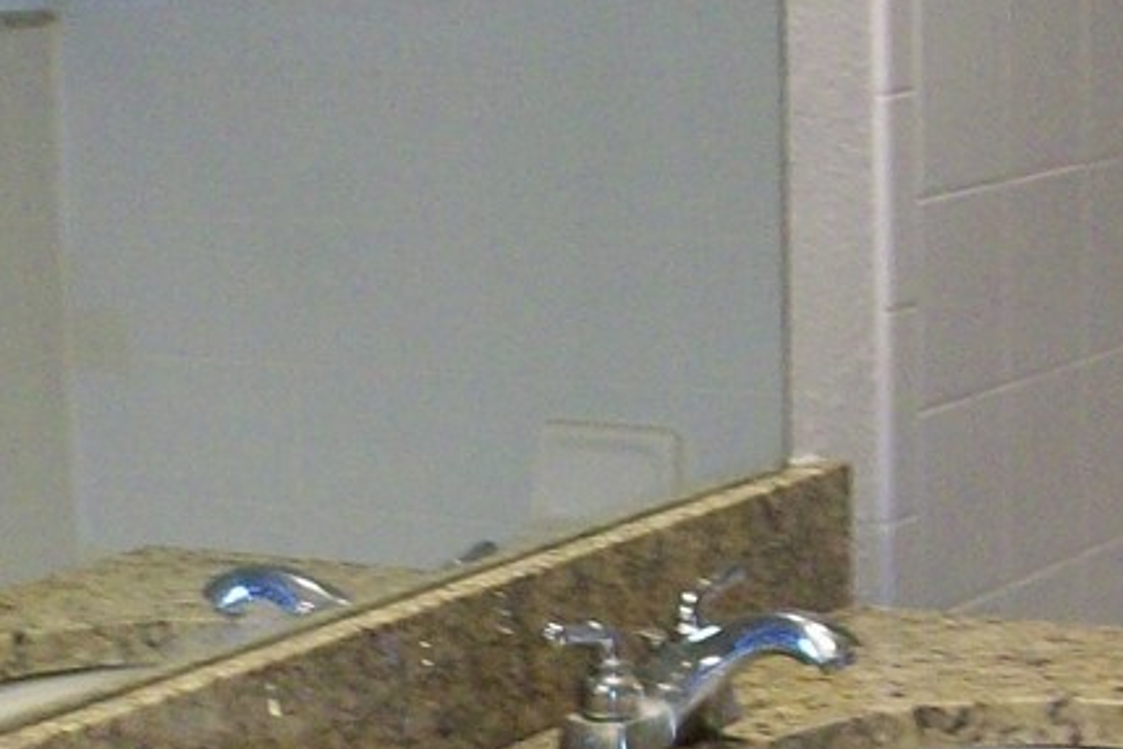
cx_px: 482
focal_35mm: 132
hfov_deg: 15.5
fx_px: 4117
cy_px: 558
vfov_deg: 10.4
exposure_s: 1/60
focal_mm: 5.7
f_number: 2.8
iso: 160
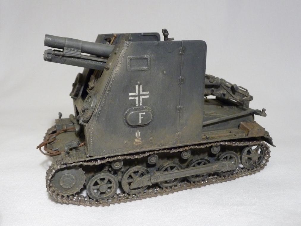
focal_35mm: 34
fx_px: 296
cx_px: 150
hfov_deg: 54.0
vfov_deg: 41.8
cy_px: 113
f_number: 3.6
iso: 400
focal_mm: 5.6
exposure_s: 1/25
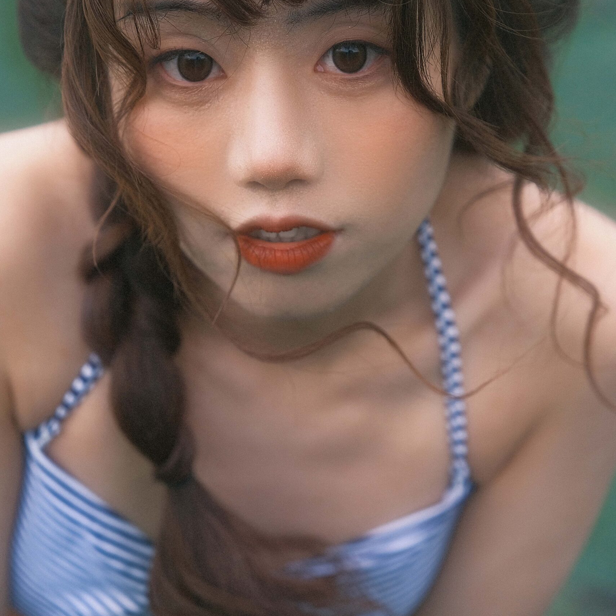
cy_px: 189
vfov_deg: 16.4
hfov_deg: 16.4
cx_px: 308
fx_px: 2134
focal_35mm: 106
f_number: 2.8
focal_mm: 55
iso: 500
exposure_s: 1/1000
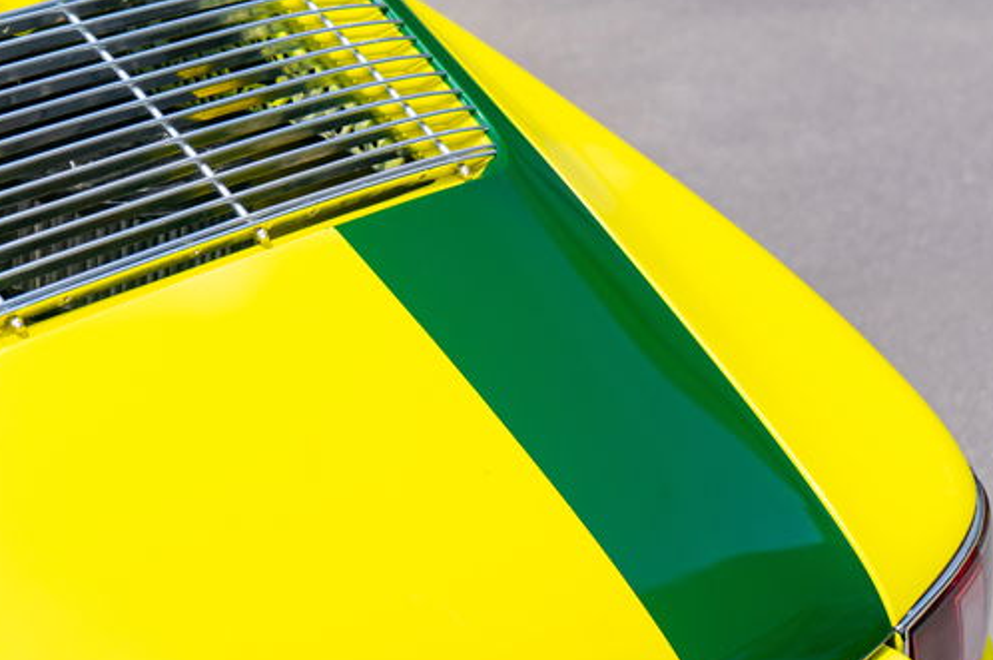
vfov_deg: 12.6
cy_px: 163
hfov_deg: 18.9
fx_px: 2976
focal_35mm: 108
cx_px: 353
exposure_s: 1/125
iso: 50
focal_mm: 70
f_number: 5.6
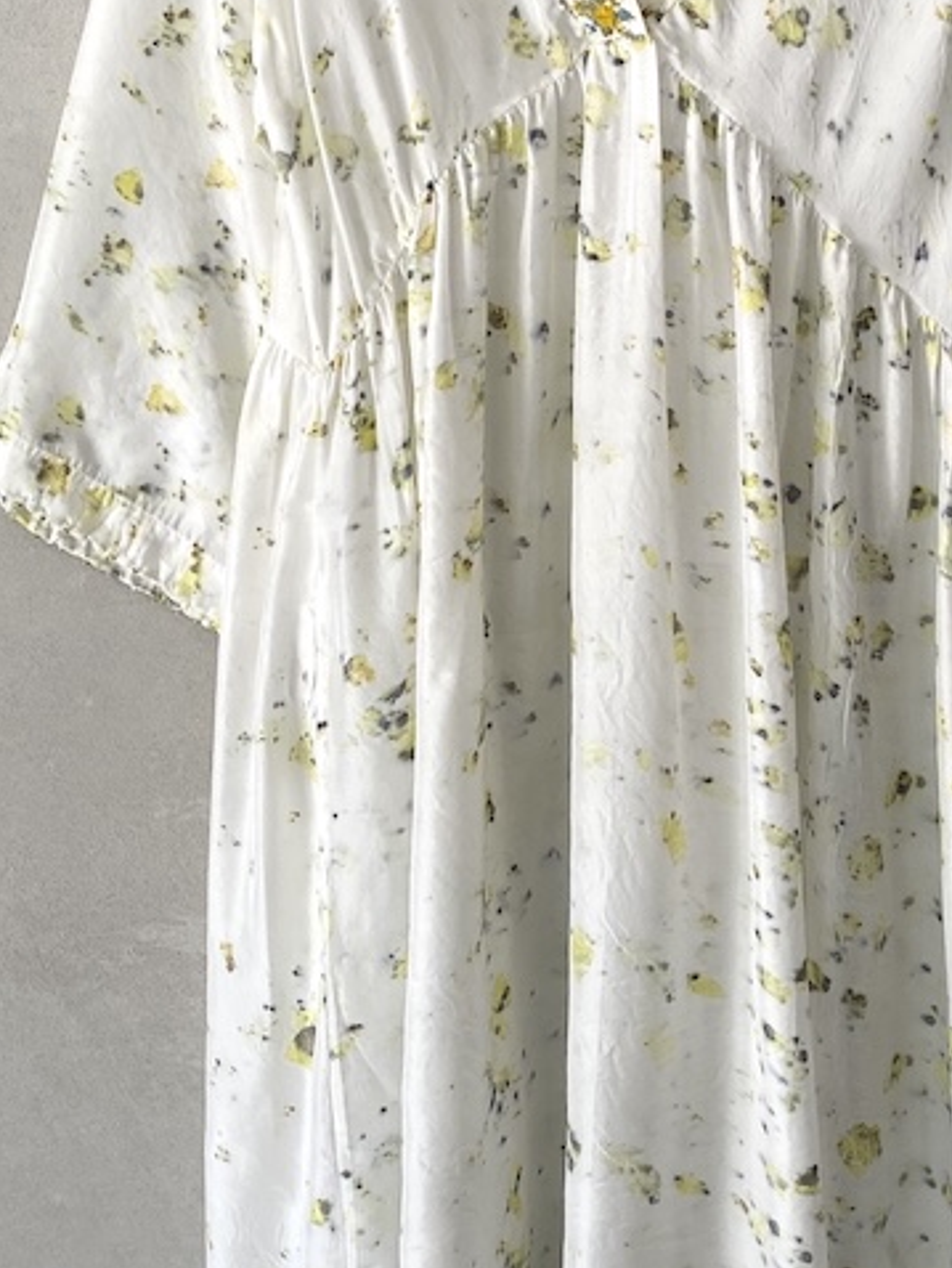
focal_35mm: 58
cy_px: 415
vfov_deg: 32.9
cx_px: 666
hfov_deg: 25.1
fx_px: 2125
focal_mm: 4.25
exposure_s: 1/121
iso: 80
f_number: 1.8
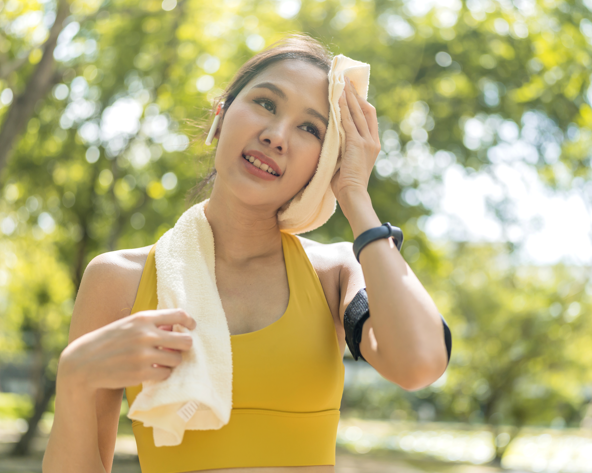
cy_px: 237
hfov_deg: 45.7
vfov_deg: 37.3
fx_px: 701
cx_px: 324
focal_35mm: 40
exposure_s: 1/500
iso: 250
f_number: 1.4
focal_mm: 35
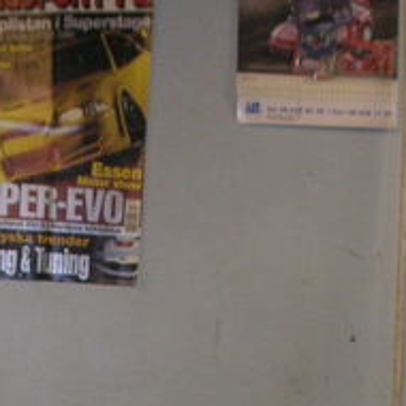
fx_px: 1499
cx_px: 182
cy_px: 496
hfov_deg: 15.4
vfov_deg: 14.9
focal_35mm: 113
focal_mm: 6
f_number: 2.8
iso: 160
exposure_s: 1/45
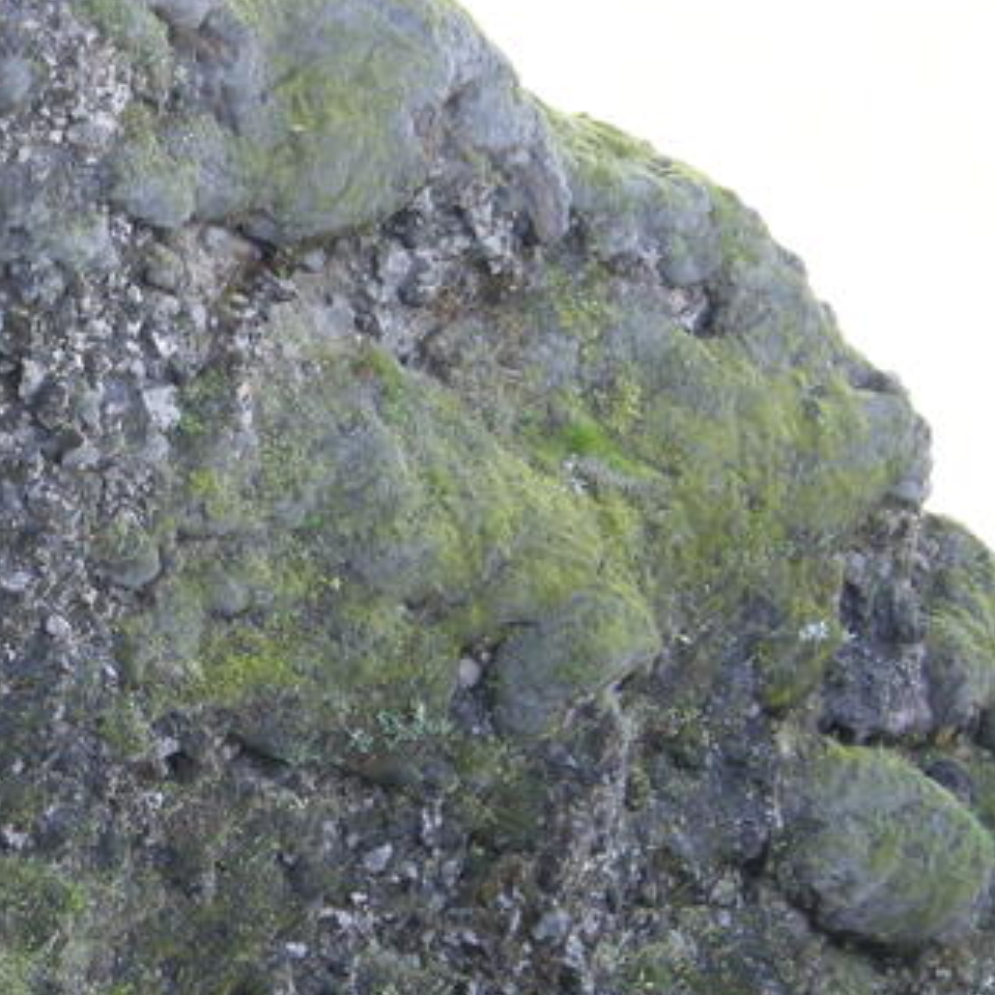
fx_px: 6797
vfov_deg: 8.4
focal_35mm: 209
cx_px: -373
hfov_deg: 8.2
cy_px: 659
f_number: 3.9
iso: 100
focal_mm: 15.7
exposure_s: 1/35.7
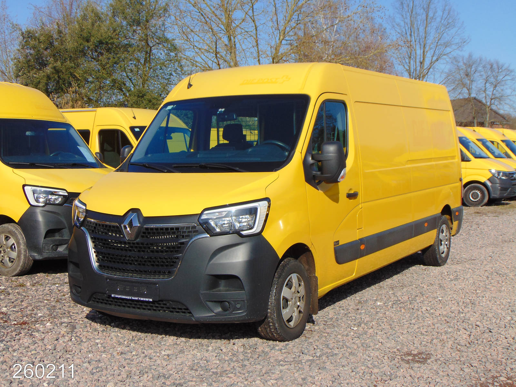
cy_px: 194
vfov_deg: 29.1
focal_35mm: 50
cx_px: 258
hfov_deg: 38.2
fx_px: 745
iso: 80
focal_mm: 9
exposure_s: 1/200
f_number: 9
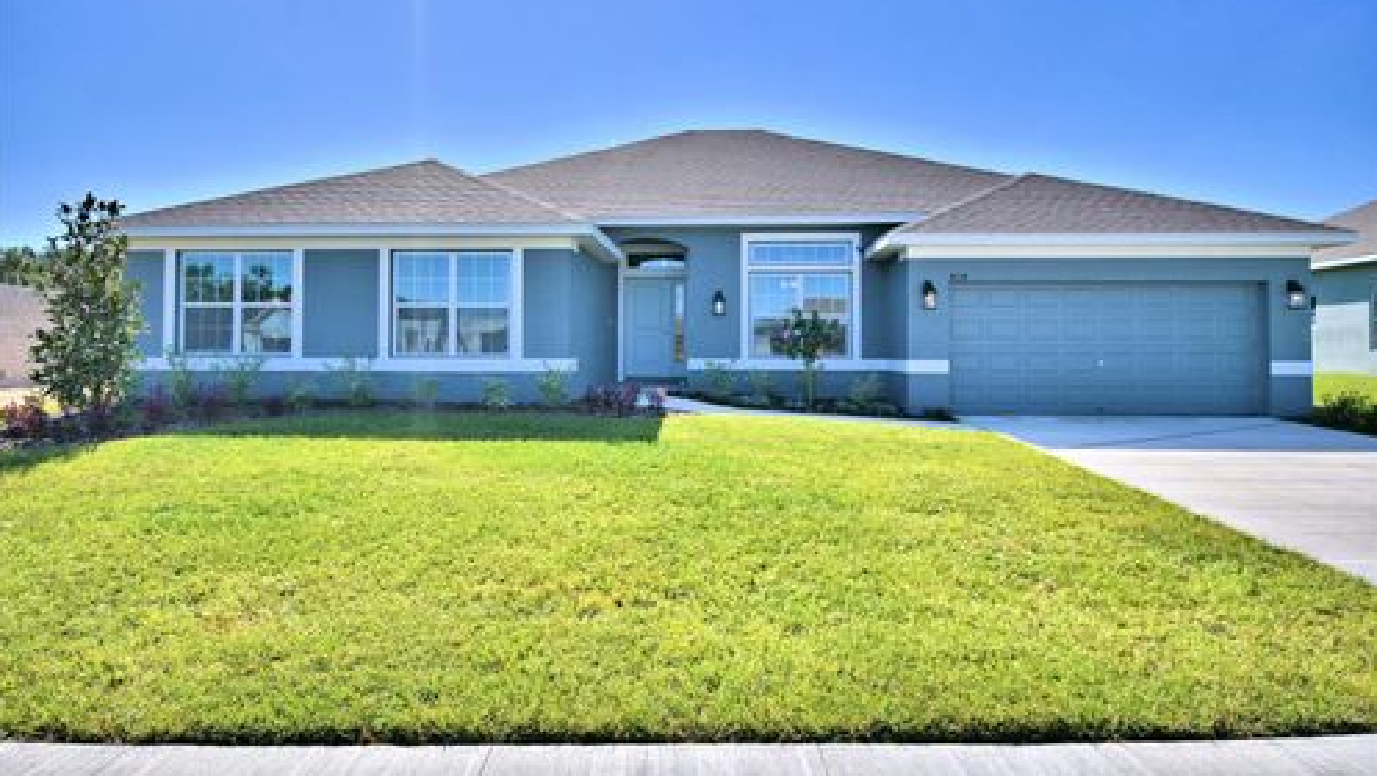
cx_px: 687
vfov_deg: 55.7
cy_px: 334
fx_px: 731
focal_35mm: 20
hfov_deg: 86.6
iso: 100
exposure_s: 1/1250
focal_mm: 13
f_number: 4.8
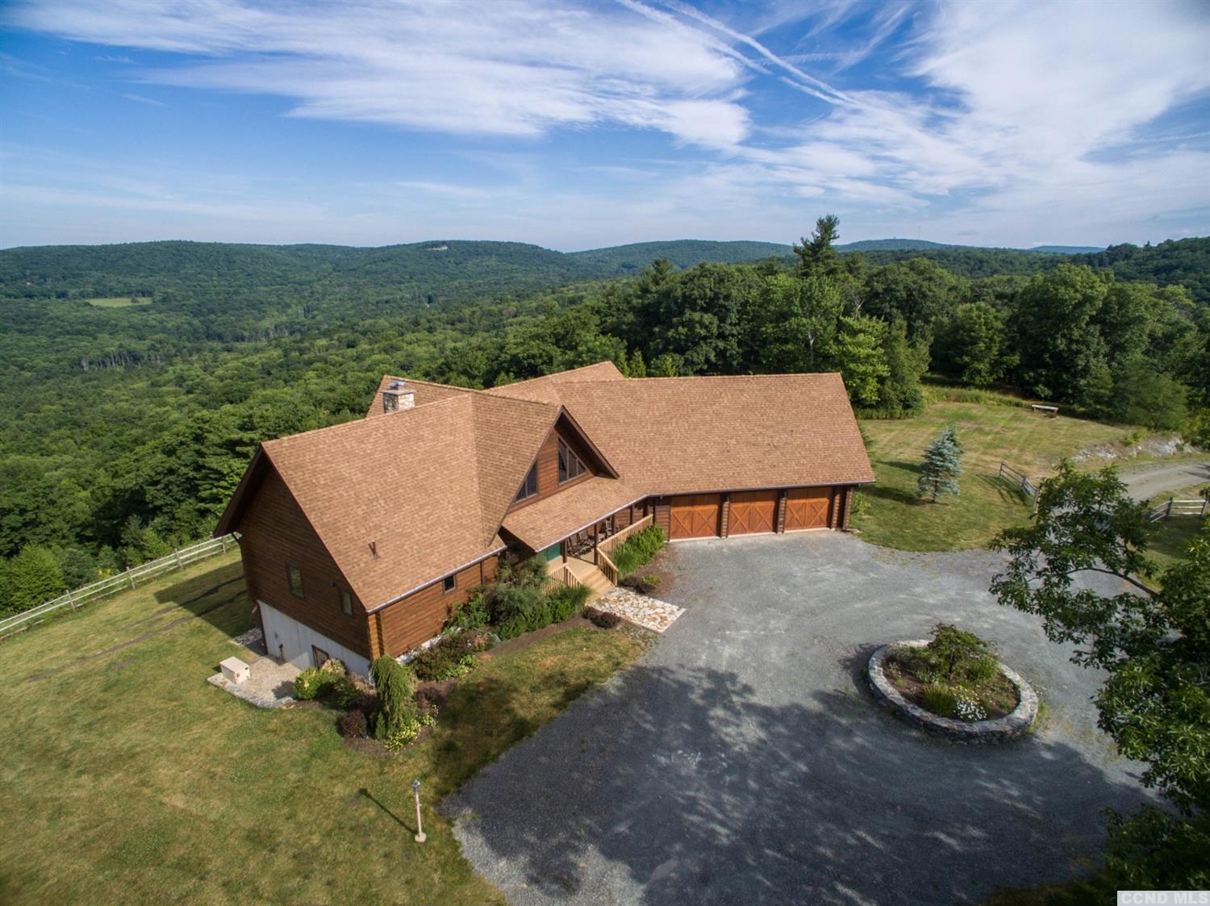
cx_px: 605
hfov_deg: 81.8
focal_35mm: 20
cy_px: 453
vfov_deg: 65.9
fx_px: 699
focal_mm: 3.61
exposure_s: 1/800
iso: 100
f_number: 2.8
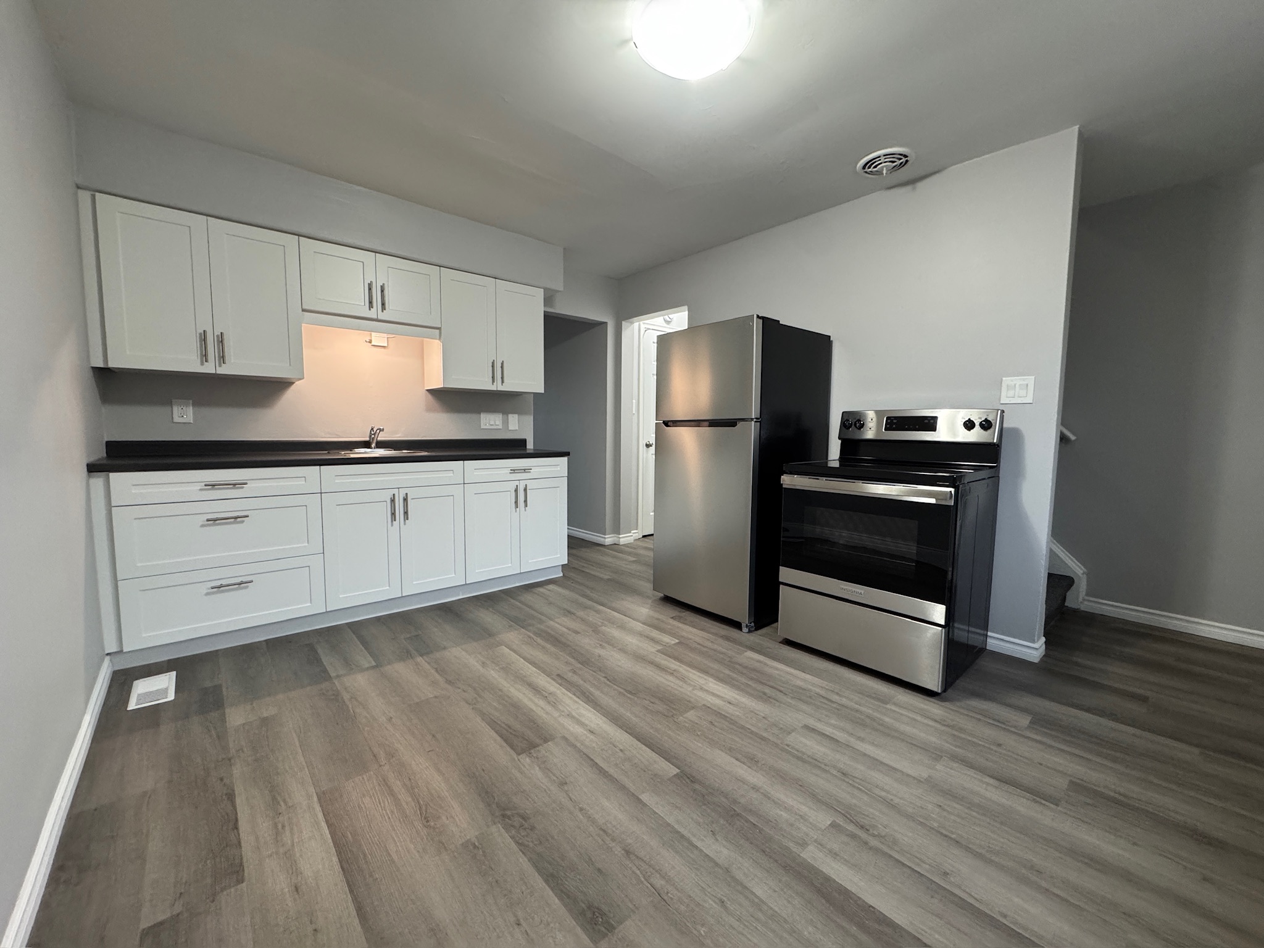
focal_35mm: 14
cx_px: 632
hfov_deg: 102.1
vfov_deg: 85.7
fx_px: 511
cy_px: 474
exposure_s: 1/60
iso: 320
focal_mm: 2.22
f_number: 2.2
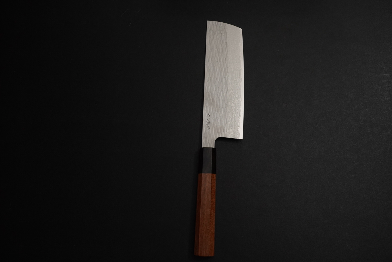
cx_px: 196
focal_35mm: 33
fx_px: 364
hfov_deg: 56.5
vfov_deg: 39.5
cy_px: 131
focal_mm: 22.3
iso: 1000
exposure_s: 1/160
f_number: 5
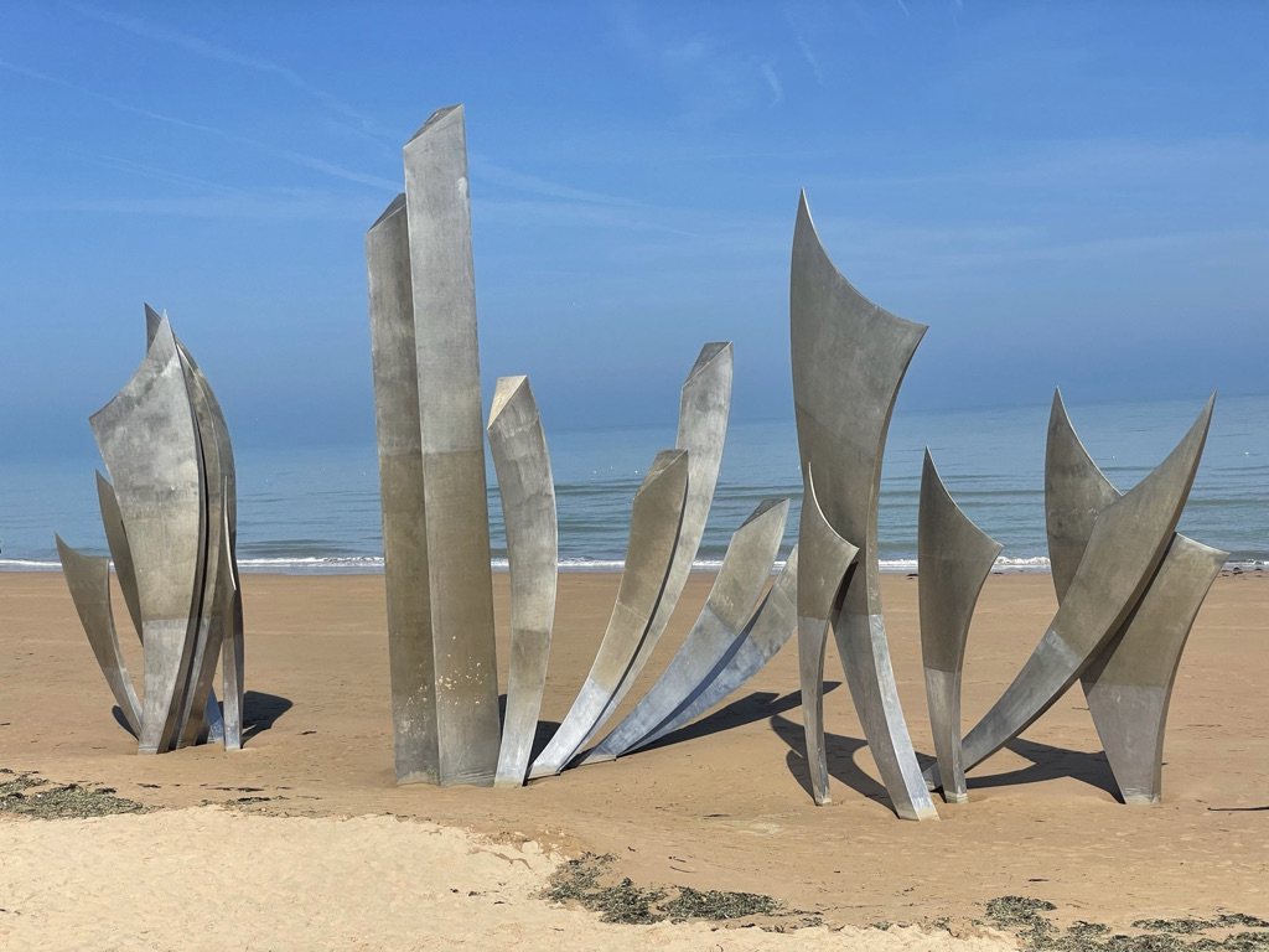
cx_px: 634
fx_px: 1906
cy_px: 476
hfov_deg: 36.8
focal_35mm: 52
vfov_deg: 28.0
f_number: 2
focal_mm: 6
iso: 25
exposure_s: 1/2817
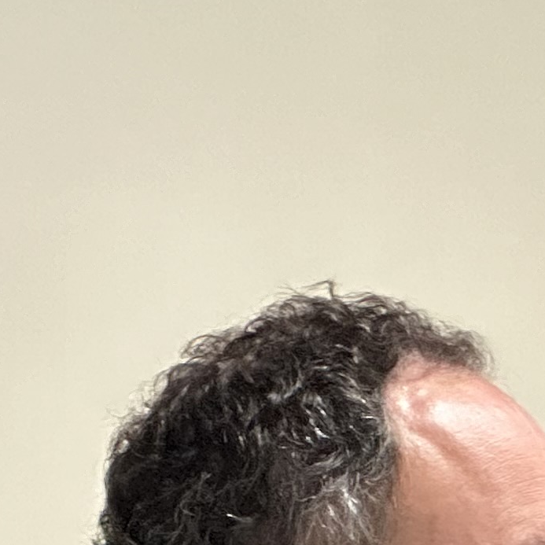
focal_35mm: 396
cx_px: 1123
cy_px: 1018
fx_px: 7054
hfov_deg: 4.4
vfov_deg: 4.4
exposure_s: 1/60
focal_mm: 9
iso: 400
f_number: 2.8
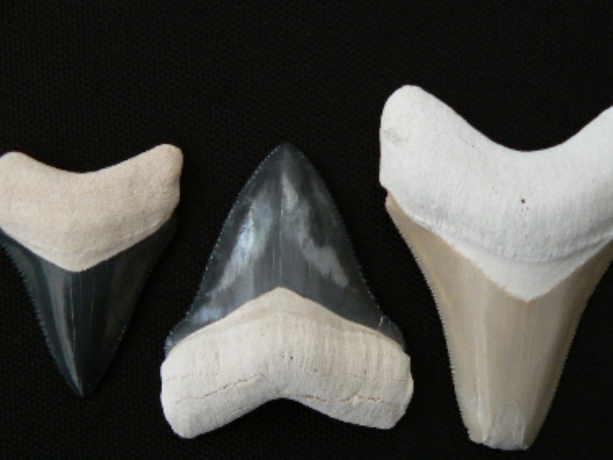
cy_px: 263
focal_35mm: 48
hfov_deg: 39.7
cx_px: 312
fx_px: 850
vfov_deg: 30.2
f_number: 2.8
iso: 200
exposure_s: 1/30
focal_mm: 6
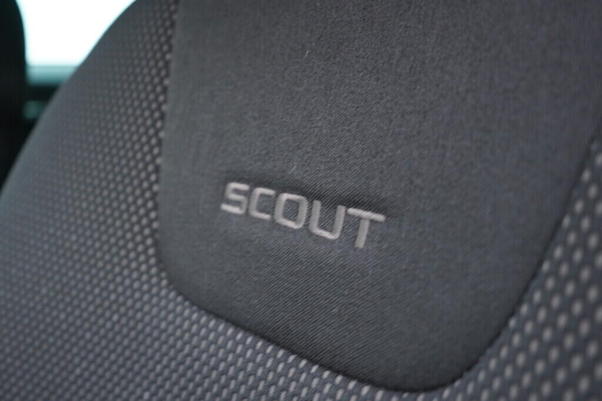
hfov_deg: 53.1
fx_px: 602
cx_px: 301
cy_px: 200
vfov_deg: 36.9
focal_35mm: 36
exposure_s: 1/40
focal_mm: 24
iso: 500
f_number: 2.8
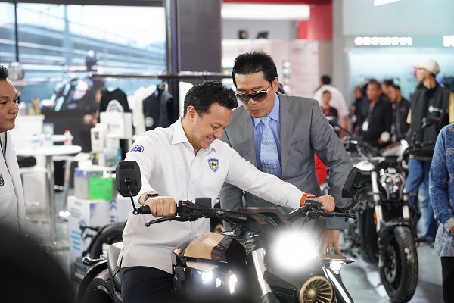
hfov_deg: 25.2
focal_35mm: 80
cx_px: 227
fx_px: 1014
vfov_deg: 17.0
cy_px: 152
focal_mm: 80.4
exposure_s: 1/100
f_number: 3.2
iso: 1250
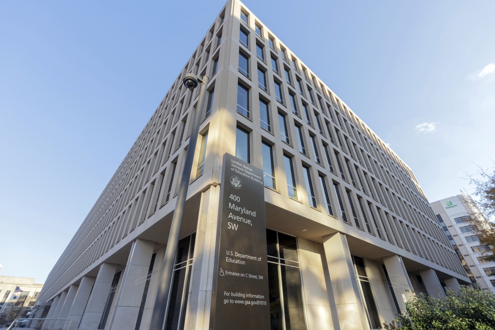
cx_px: 248
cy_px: 165
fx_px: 220
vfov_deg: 73.8
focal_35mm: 16
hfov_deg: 96.7
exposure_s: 1/160
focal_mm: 16
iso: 100
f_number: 5.6
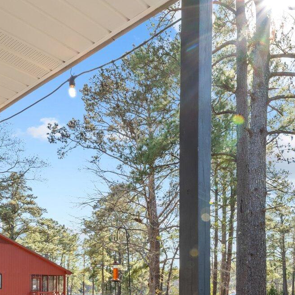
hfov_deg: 44.7
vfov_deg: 39.9
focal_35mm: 37
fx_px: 357
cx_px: 180
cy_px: 289
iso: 250
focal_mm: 14
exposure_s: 1/80
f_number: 9
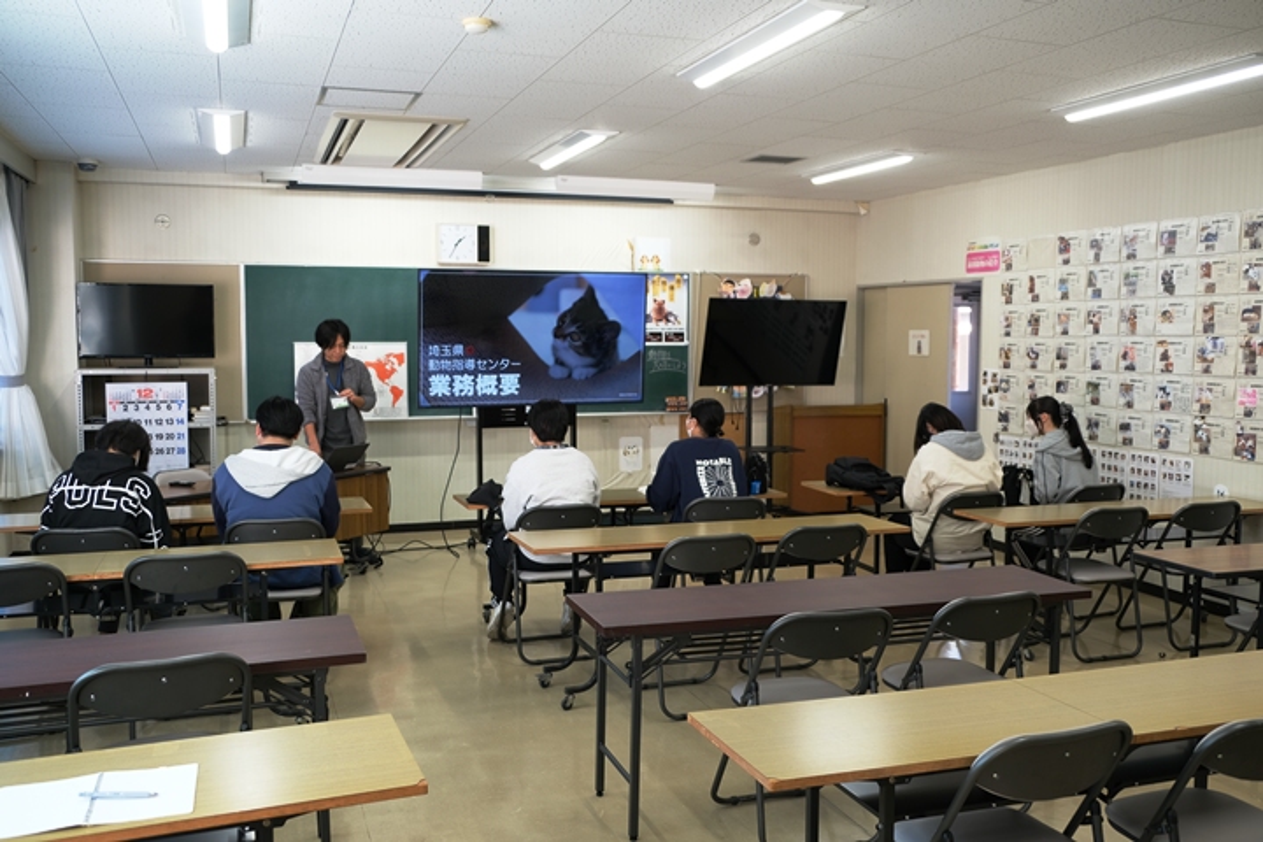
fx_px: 1123
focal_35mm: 32
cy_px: 421
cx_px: 632
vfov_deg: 41.1
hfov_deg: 58.7
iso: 160
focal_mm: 21.6
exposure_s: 1/38
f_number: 4
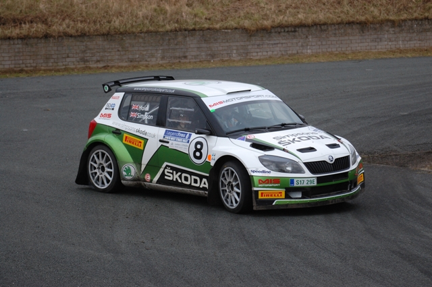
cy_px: 144
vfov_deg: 7.6
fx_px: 2159
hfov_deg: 11.4
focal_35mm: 180
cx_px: 216
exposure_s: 1/500
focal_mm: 120
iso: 560
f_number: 4.5
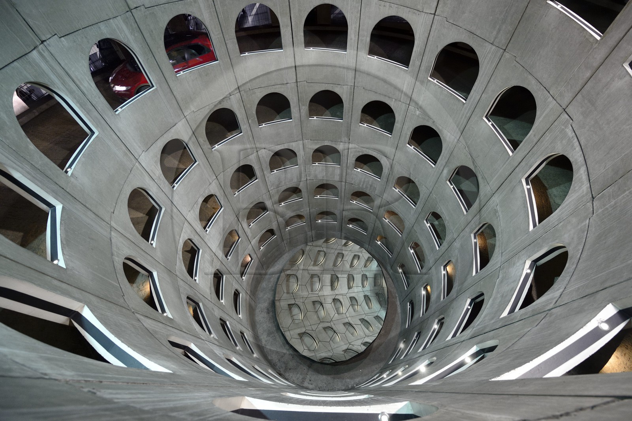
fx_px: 246
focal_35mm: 14
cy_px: 210
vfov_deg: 81.1
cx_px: 316
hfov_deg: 104.3
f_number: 3.5
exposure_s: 1/60
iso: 1600
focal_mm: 14
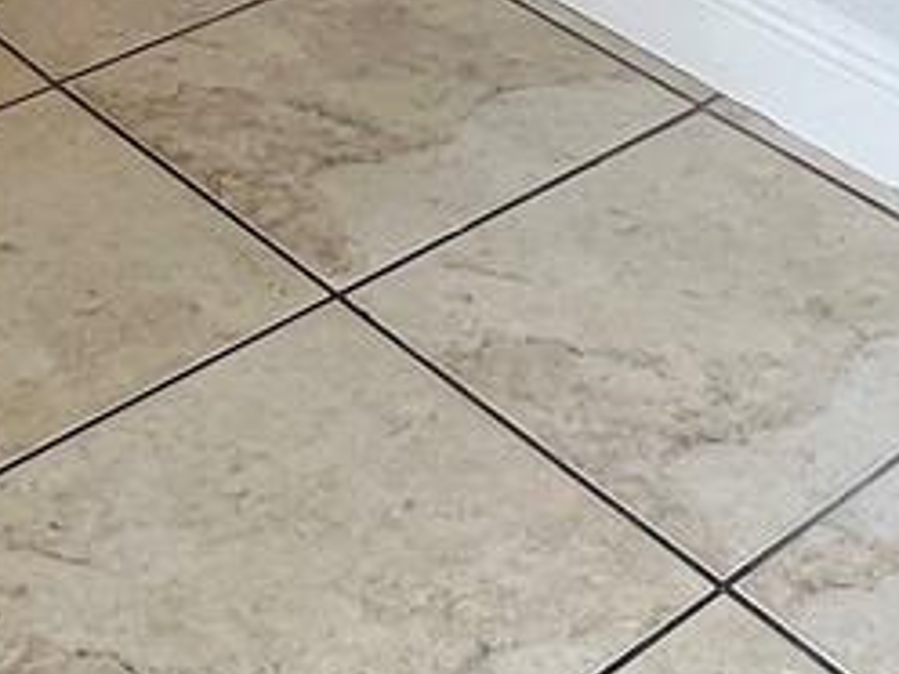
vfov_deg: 14.9
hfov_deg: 23.2
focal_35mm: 84
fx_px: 2182
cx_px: 584
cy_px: -609
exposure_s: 1/120
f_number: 1.8
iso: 40
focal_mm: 1.57
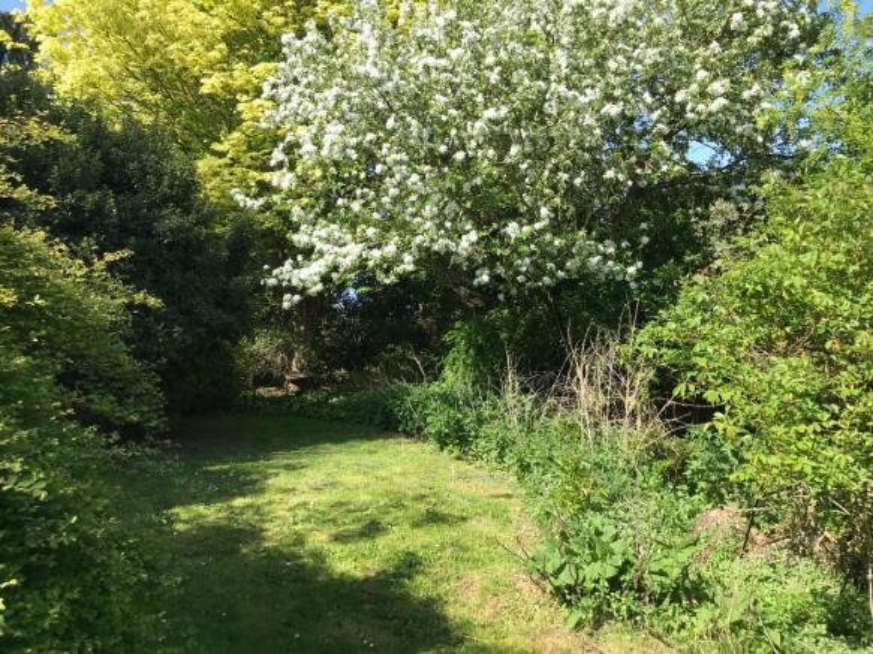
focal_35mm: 28
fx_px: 706
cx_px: 436
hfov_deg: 63.5
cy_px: 327
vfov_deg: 49.7
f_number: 1.8
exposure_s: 1/855
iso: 20
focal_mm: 3.99
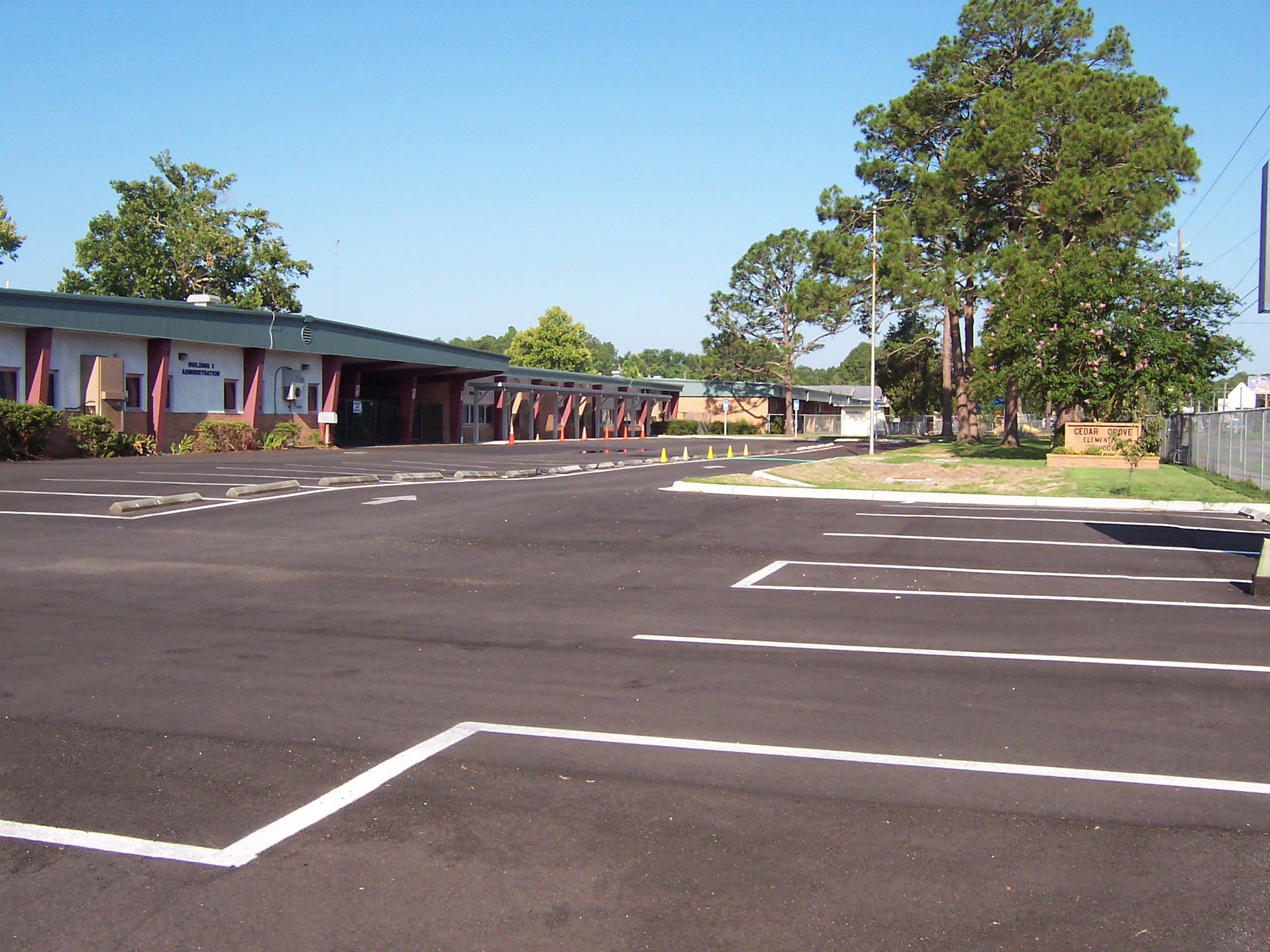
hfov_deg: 51.4
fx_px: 1321
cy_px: 476
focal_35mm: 36
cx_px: 635
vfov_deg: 39.7
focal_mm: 5.6
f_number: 4
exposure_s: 1/500
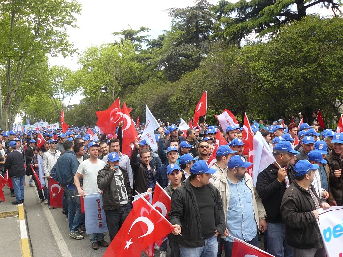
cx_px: 172
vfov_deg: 39.7
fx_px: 357
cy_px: 128
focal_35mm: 36
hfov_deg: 51.4
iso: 100
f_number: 4
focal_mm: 6
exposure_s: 1/200
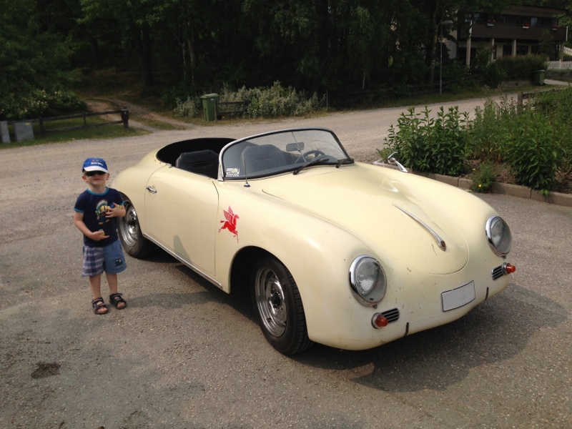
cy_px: 214
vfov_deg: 42.9
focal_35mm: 33
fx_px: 545
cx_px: 286
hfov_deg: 55.4
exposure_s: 1/2008
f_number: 2.4
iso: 50
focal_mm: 4.13
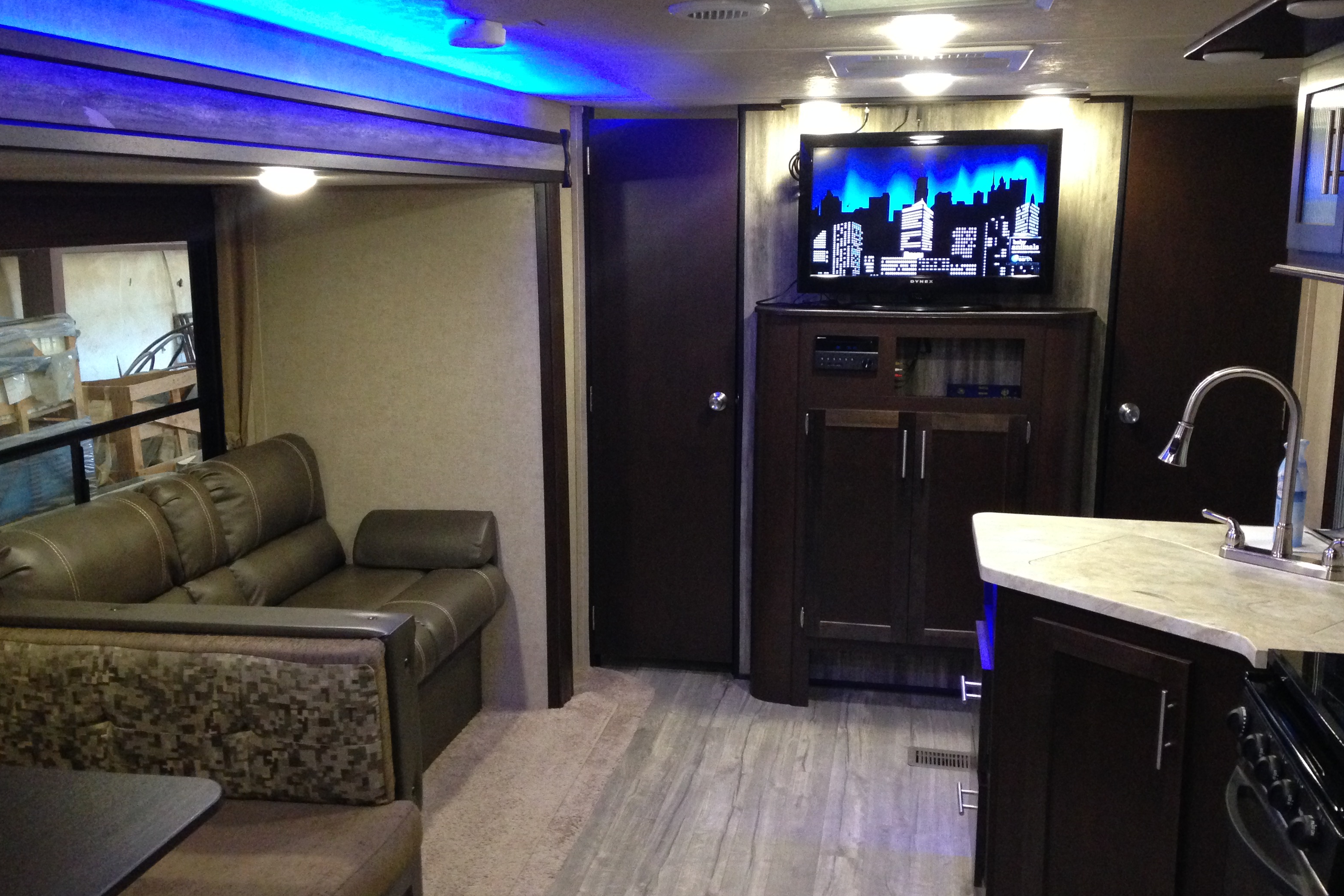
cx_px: 689
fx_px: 1344
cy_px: 439
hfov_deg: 53.1
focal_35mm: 36
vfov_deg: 36.9
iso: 400
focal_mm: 4.12
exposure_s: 1/20
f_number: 2.4
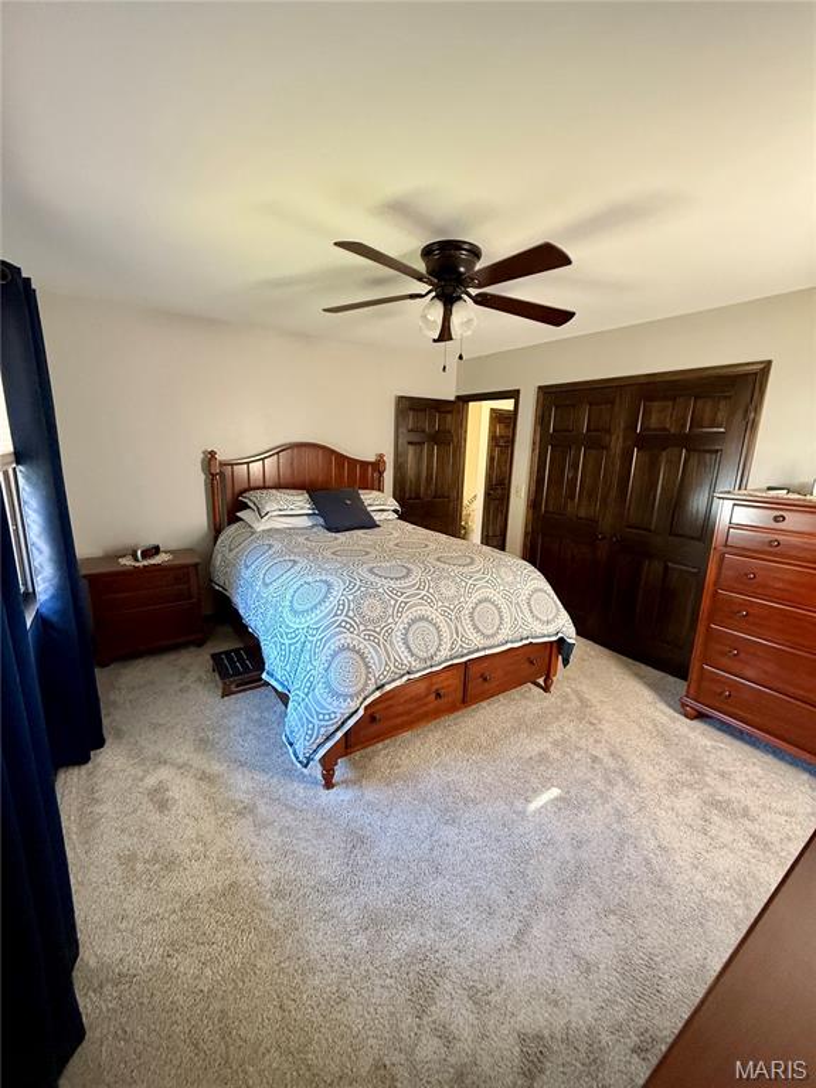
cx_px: 408
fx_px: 440
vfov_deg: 102.1
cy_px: 544
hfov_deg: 85.7
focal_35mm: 14
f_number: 2.2
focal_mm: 2.22
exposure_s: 1/60
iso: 500
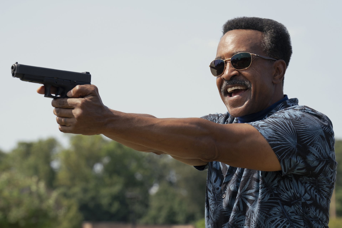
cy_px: 114
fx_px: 1358
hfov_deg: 14.3
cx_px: 171
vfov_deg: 9.6
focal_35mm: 143
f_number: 9
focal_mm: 143
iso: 400
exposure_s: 1/200
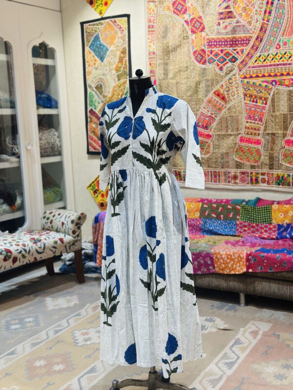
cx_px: 146
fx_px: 542
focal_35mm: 48
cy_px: 195
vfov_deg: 39.7
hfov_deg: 30.3
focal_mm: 6.86
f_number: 1.78
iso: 100
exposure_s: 1/95
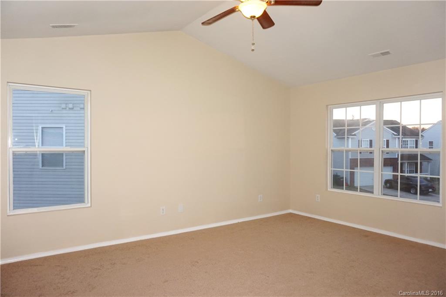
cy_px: 148
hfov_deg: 73.8
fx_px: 297
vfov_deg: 53.1
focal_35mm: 24
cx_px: 223
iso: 800
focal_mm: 16
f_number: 3.5
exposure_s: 1/160
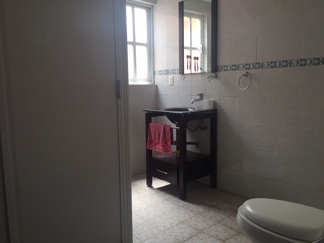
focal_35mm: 29
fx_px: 271
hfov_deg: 61.7
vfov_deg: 48.2
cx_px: 162
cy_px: 122
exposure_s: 1/120
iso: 50
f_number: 2.2
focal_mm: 4.15
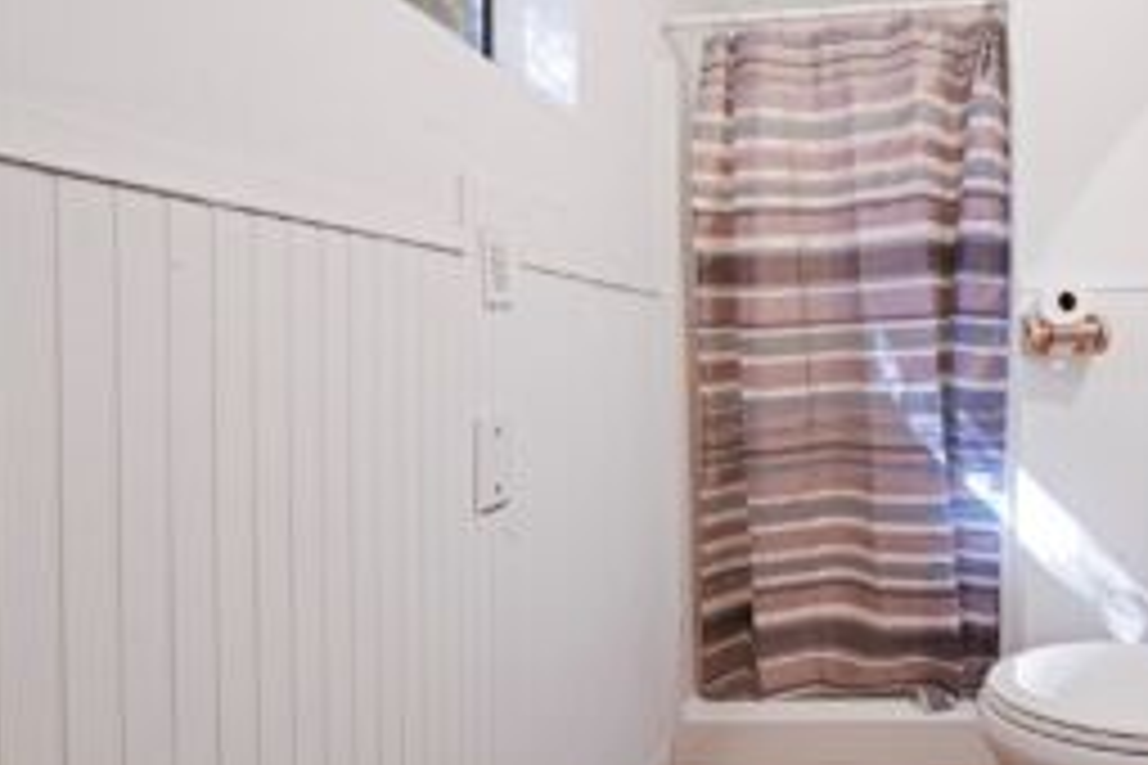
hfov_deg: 71.9
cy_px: 344
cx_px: 891
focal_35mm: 22
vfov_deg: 57.1
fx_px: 702
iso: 400
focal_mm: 14
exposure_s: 1/4
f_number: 9
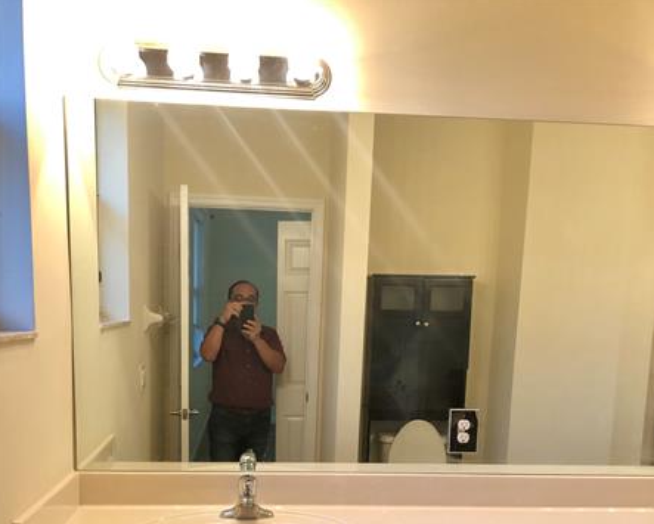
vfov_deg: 38.3
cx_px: 325
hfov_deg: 49.1
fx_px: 717
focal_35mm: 37
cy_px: 438
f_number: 1.8
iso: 40
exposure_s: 1/17
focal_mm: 4
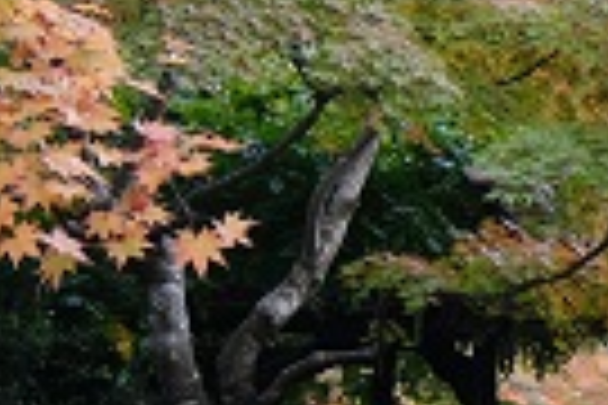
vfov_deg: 9.0
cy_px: 405
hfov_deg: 11.7
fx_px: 2567
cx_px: 1329
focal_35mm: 152
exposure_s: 1/60
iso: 1000
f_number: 4
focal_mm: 21.2
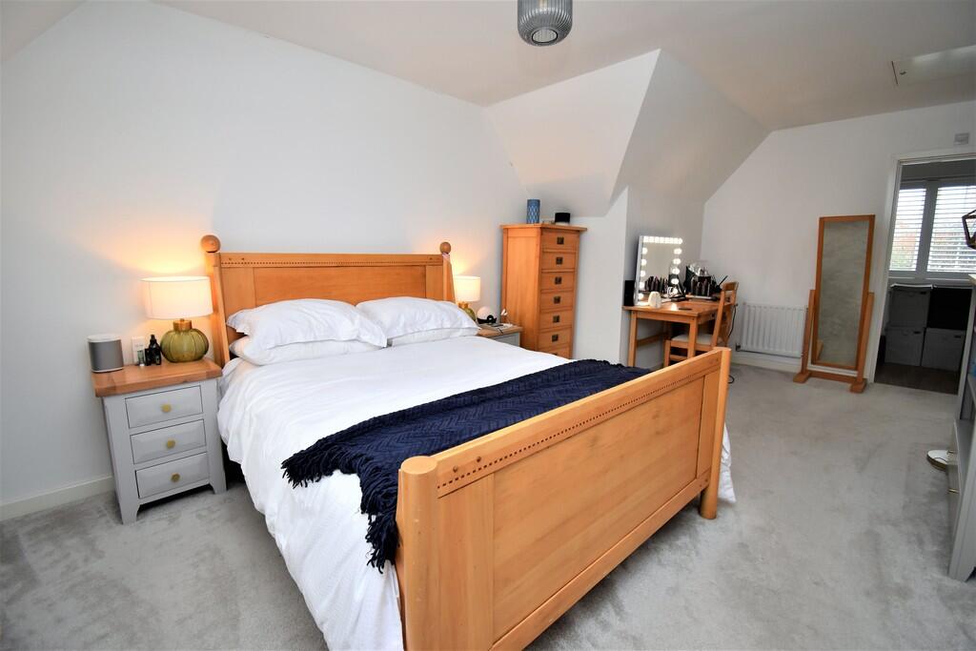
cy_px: 326
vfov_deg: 77.3
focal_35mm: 15
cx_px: 488
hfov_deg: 100.4
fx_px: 407
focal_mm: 10
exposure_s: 1/100
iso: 800
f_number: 5
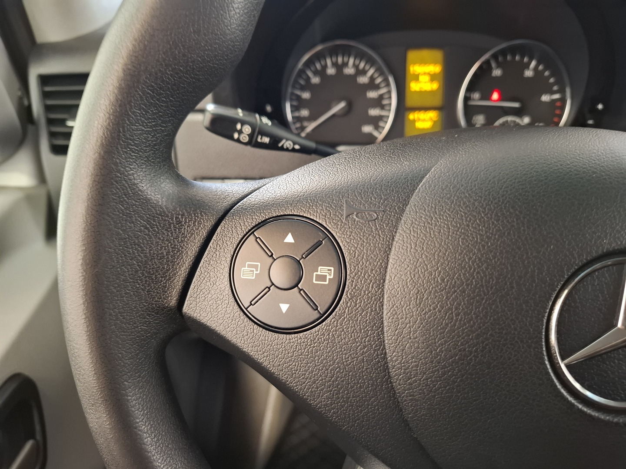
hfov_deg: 73.9
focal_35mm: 23
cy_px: 234
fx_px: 416
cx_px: 313
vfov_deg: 58.9
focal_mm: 5.54
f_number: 1.8
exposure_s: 1/25
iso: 400
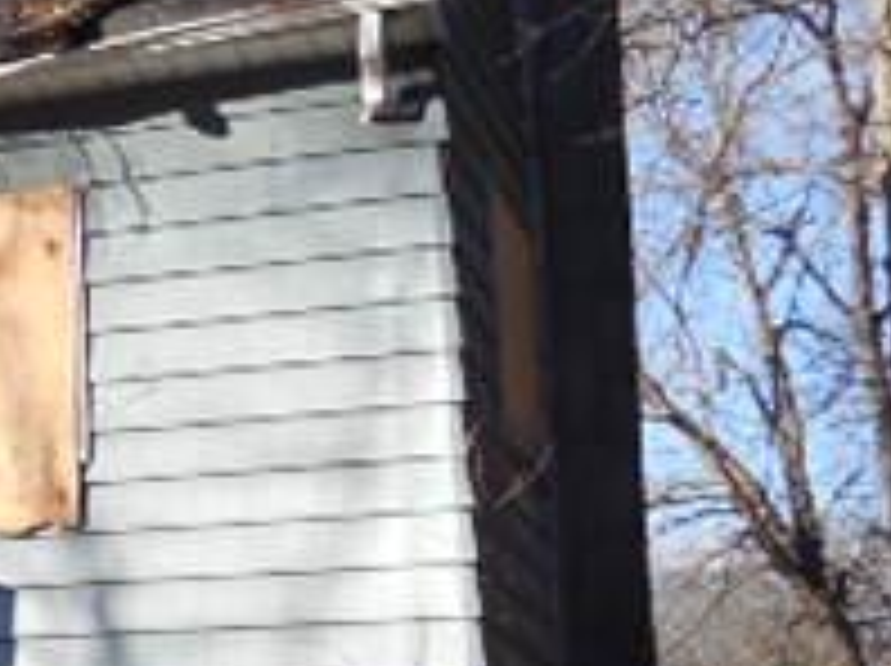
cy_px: 590
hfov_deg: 17.7
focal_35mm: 97
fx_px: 2494
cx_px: -522
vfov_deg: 15.1
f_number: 3.8
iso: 125
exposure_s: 1/500
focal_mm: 5.3
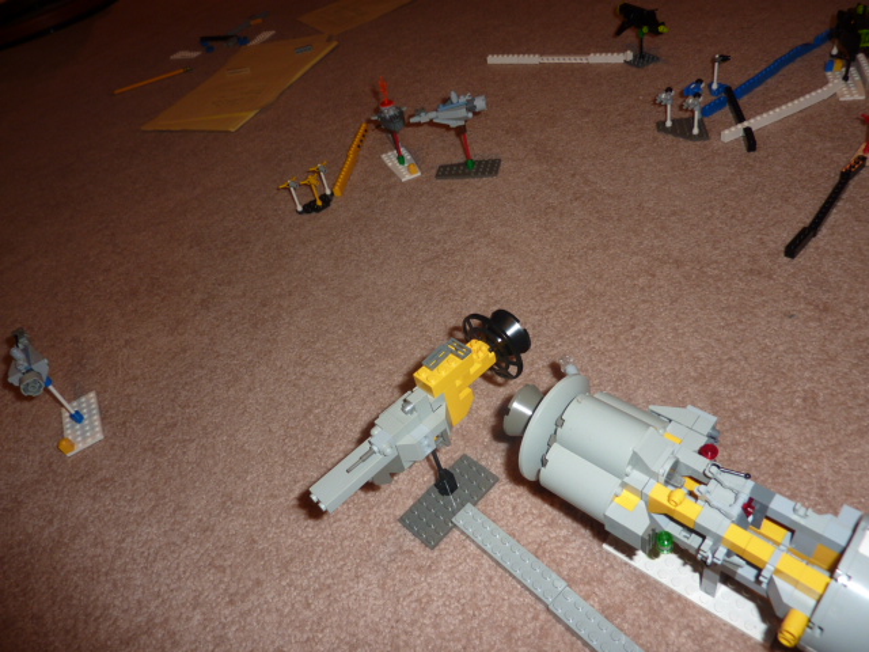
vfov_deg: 54.9
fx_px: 628
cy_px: 326
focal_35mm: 25
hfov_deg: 69.4
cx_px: 434
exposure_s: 1/30
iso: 100
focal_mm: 4.1
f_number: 3.3
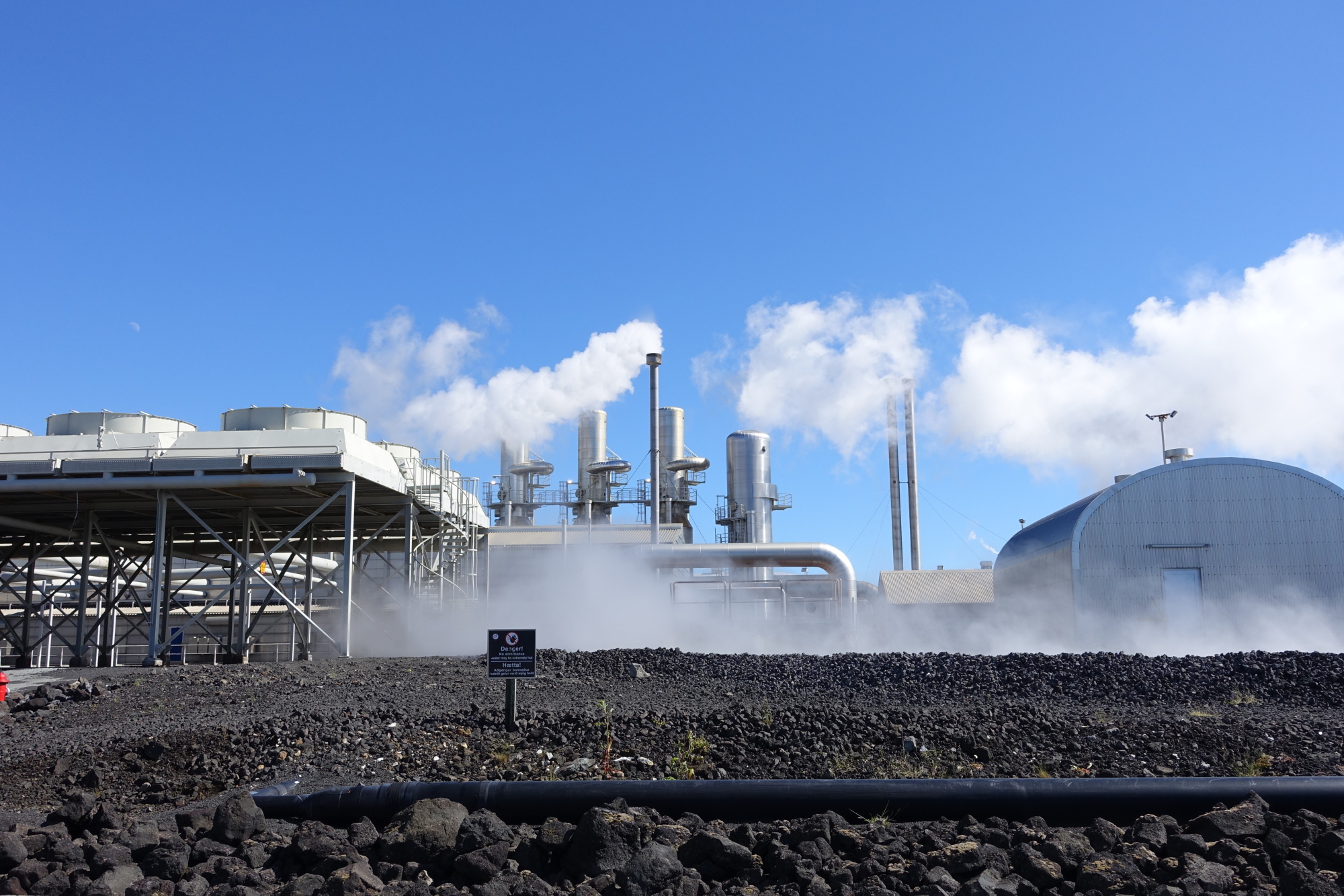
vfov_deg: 41.1
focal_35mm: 32
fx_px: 1194
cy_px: 448
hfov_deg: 58.7
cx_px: 672
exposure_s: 1/500
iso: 125
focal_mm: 11.81
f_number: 5.6
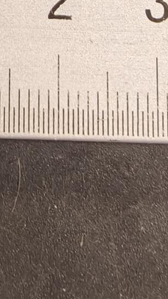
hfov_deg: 14.5
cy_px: -9
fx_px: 656
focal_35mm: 83
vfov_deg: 24.3
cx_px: 133
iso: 200
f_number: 2
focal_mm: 2.32
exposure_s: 1/100
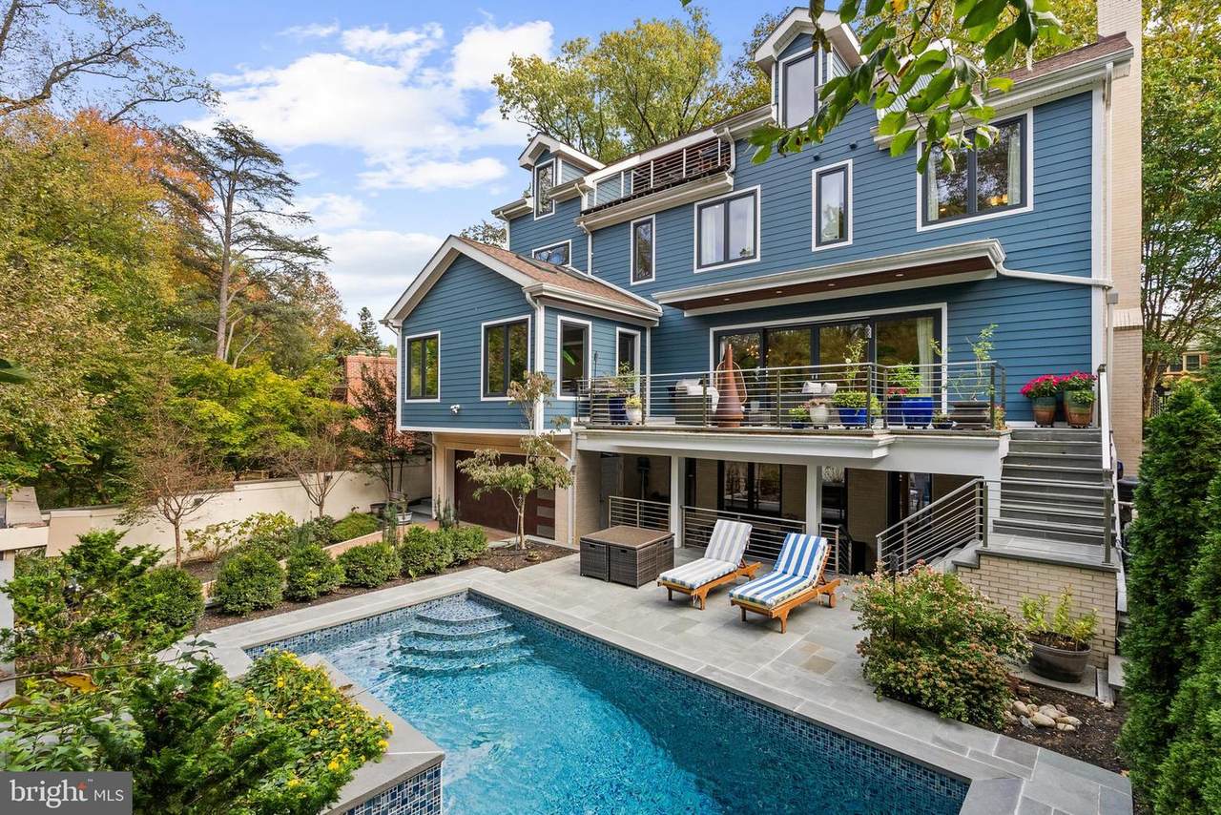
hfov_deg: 95.0
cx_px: 610
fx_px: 560
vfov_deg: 72.1
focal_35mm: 16
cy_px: 408
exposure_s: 1/200
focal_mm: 16.5
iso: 320
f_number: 9
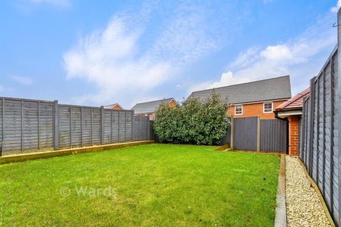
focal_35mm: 15
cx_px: 170
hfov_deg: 100.4
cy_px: 114
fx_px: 142
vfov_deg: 77.4
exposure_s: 1/60
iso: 160
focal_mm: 10
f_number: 8
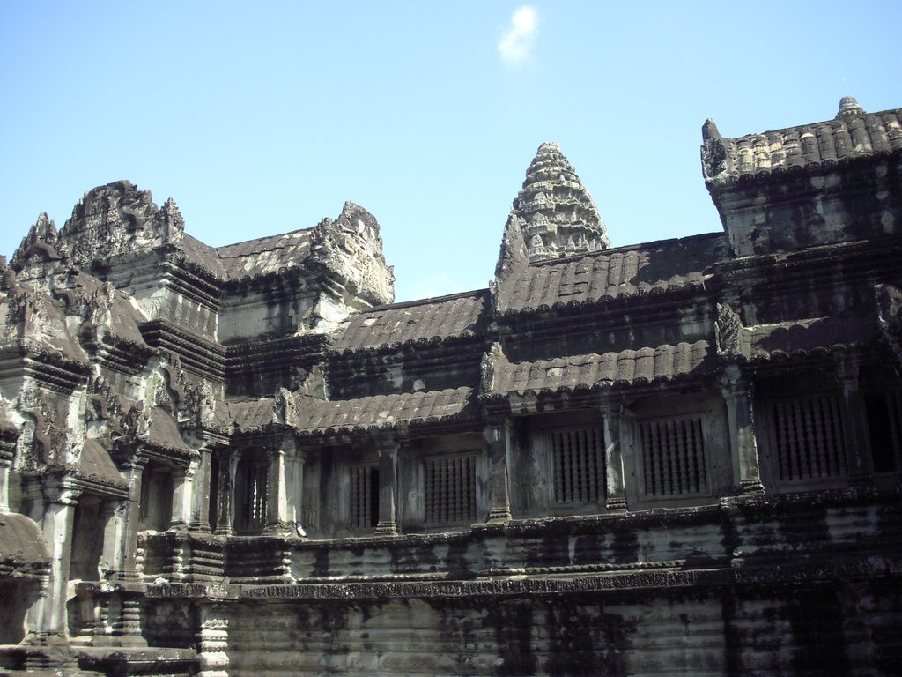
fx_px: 990
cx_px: 451
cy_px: 338
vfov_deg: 37.7
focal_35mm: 38
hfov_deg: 49.0
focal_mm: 6.2
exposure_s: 1/80
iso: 100
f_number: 8
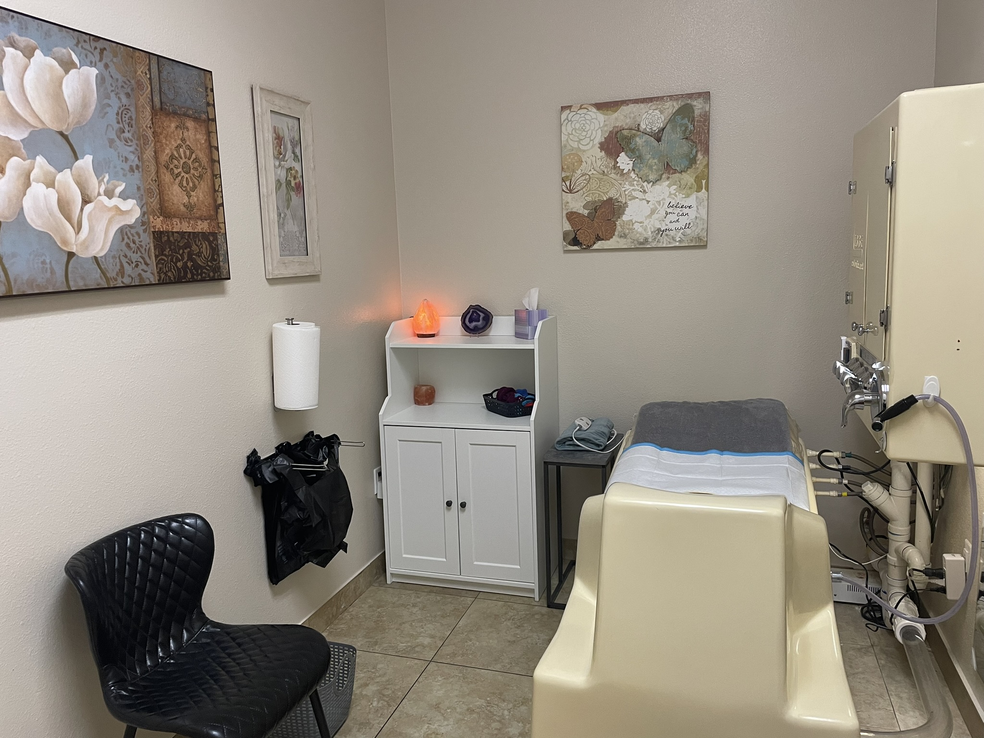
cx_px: 492
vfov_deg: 53.1
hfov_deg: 67.3
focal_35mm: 26
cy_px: 369
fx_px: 739
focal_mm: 4.2
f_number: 1.6
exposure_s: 1/60
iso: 125
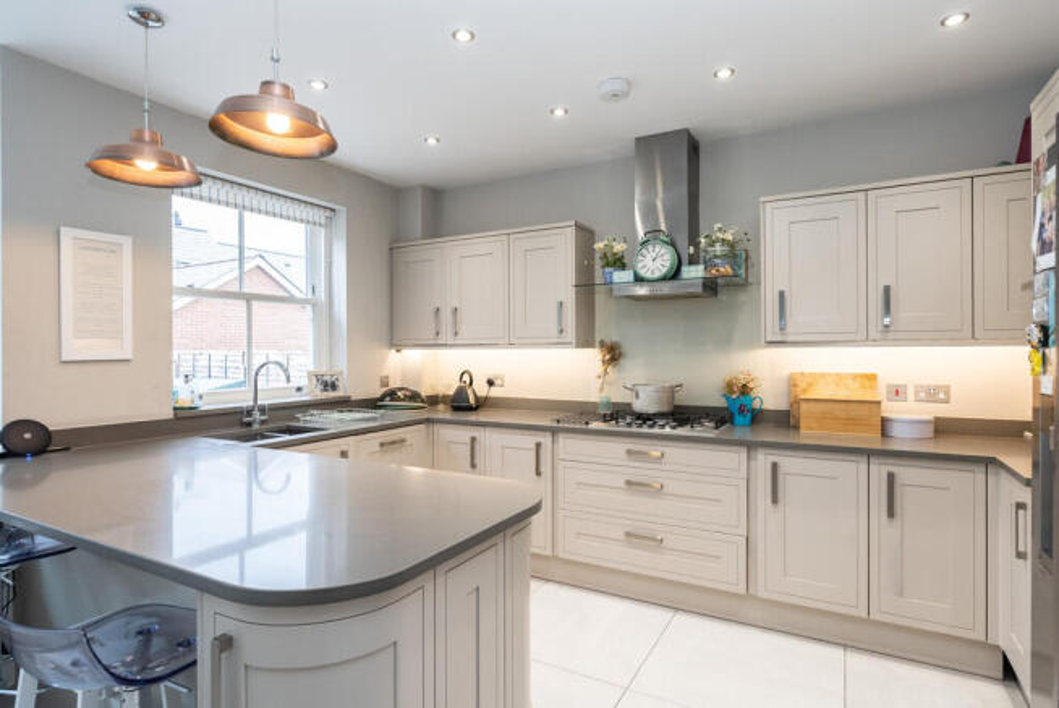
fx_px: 559
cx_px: 530
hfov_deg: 86.9
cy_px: 354
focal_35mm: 19
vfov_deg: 64.6
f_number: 7.1
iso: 1250
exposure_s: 1/50
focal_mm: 19
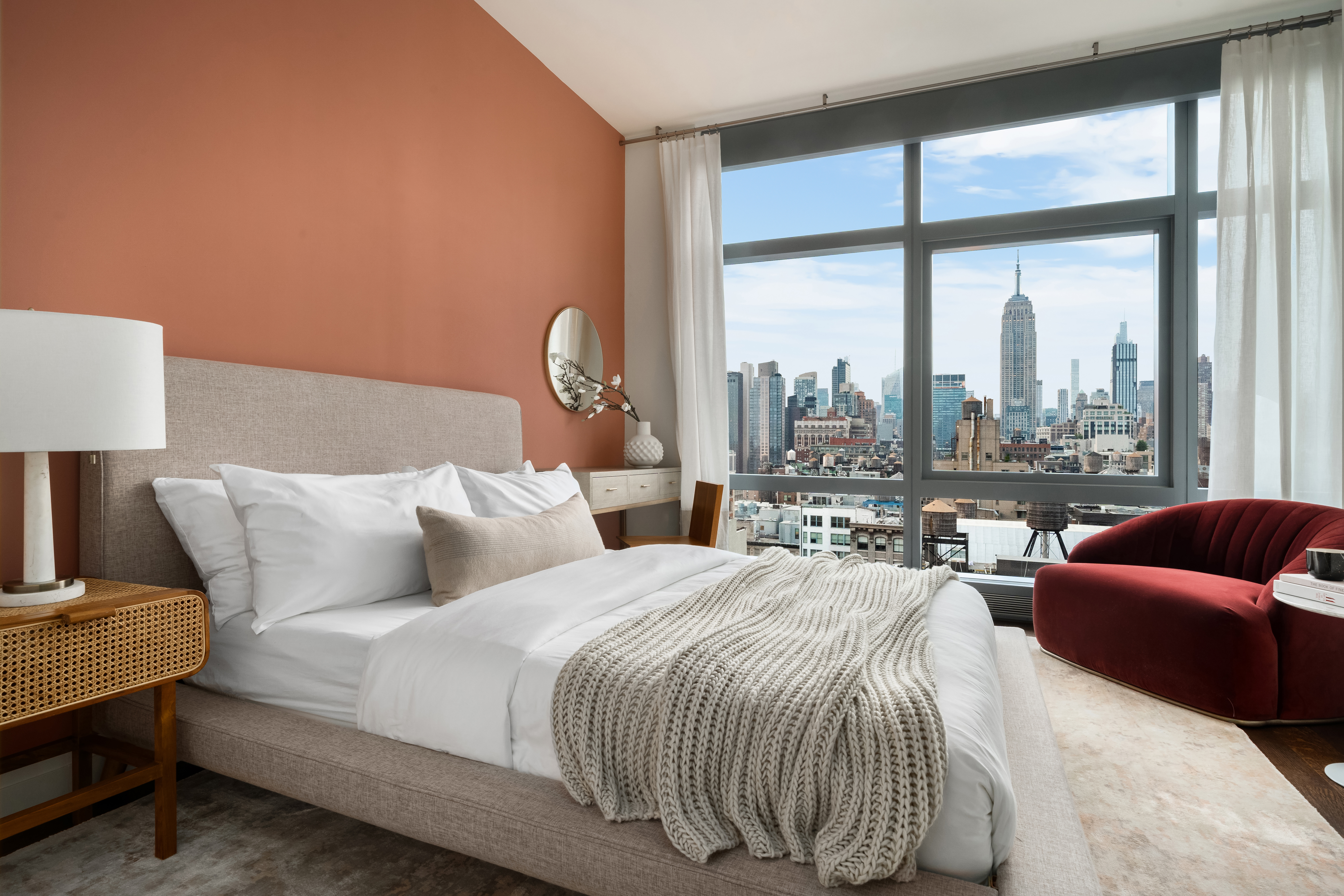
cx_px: 672
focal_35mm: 18
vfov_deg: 67.4
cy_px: 448
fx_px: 672
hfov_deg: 90.0
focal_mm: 18
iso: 1000
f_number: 14
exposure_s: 1/1.25
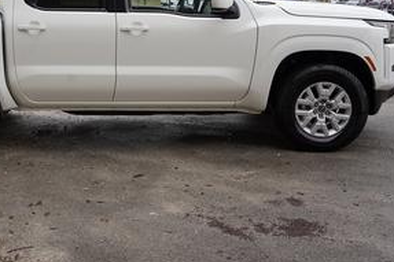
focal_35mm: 51
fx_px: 558
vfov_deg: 26.1
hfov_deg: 38.2
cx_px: 111
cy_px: 60
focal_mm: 29
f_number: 6.3
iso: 250
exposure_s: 1/200
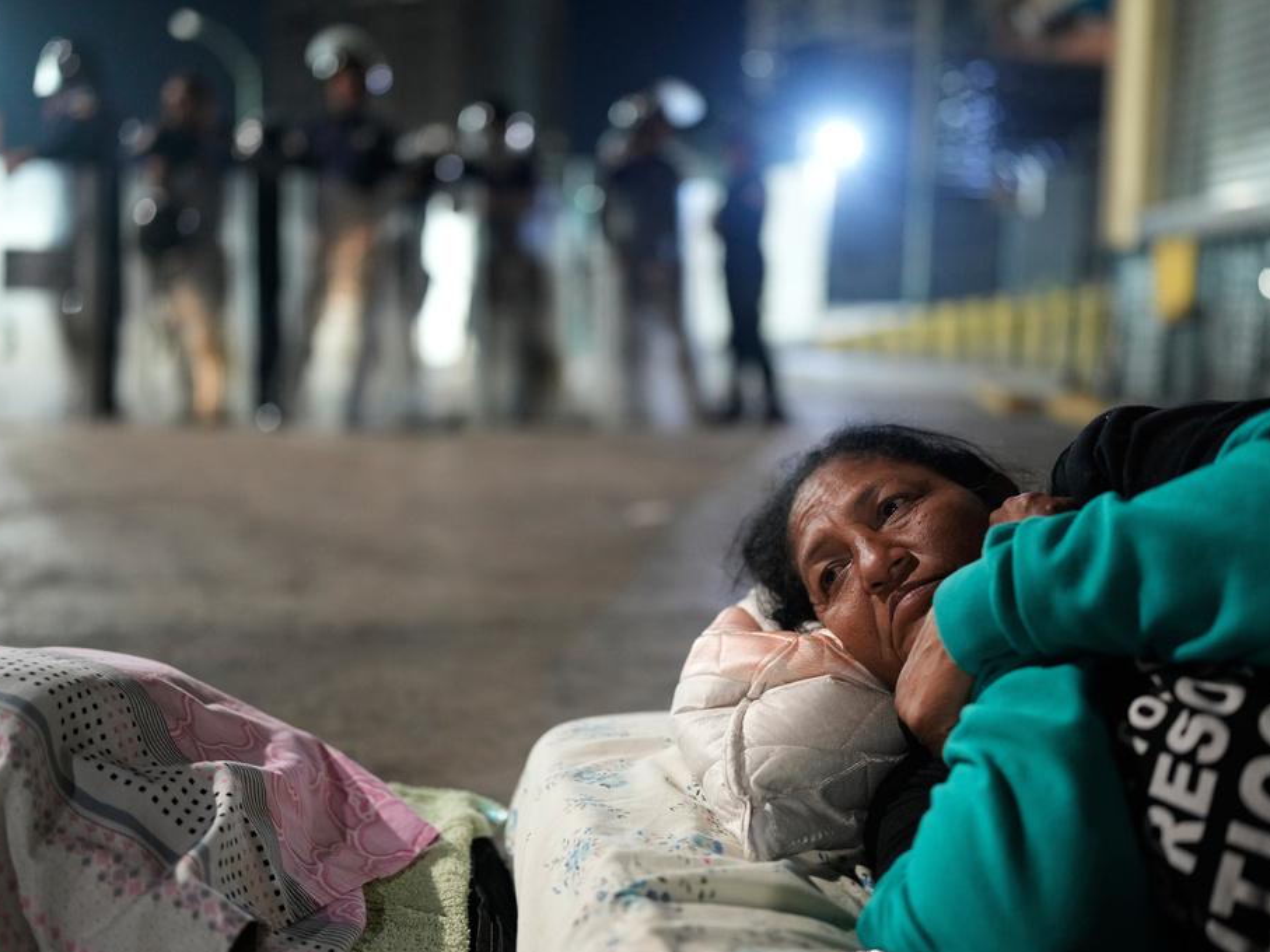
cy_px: 477
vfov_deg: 37.7
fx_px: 1394
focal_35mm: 38
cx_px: 675
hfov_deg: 49.0
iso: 2500
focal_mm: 35
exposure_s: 1/60
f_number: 1.4
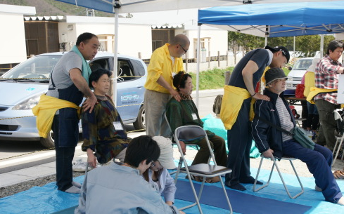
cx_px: 171
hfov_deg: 42.7
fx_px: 440
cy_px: 111
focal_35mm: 47
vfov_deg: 27.4
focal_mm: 30
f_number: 8
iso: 200
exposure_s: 1/250
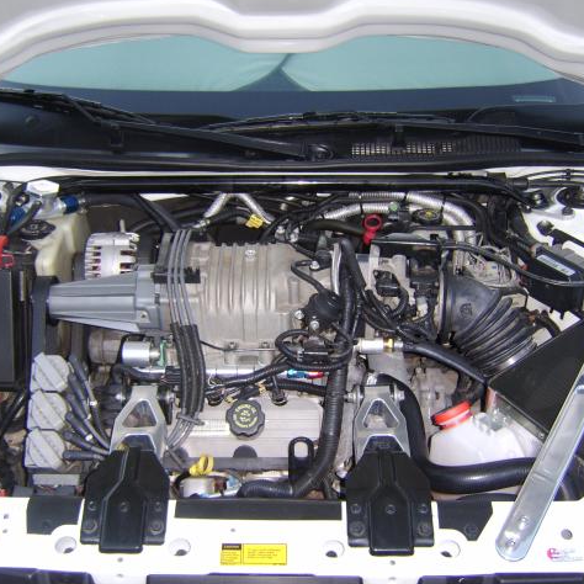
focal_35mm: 37
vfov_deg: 44.9
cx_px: 278
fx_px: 706
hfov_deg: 44.9
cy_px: 290
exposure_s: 1/30
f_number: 2.7
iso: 141
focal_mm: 8.13
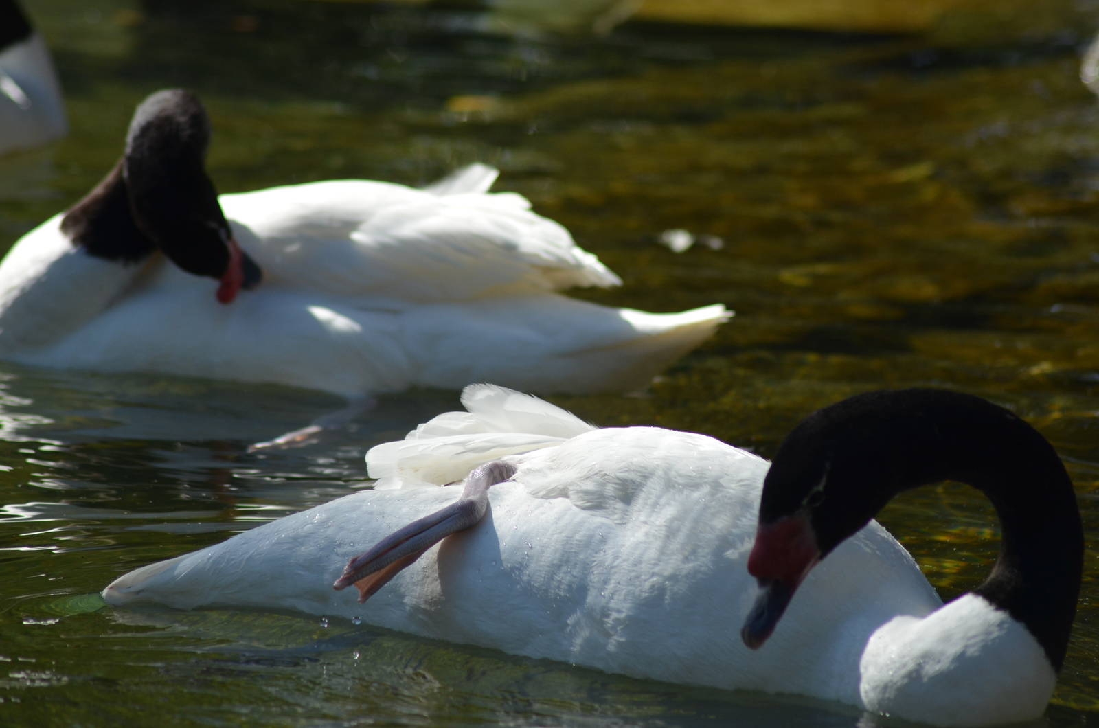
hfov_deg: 7.1
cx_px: 550
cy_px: 364
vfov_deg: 4.7
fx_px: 8912
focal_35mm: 292
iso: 400
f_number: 5.6
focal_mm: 195
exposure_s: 1/2000
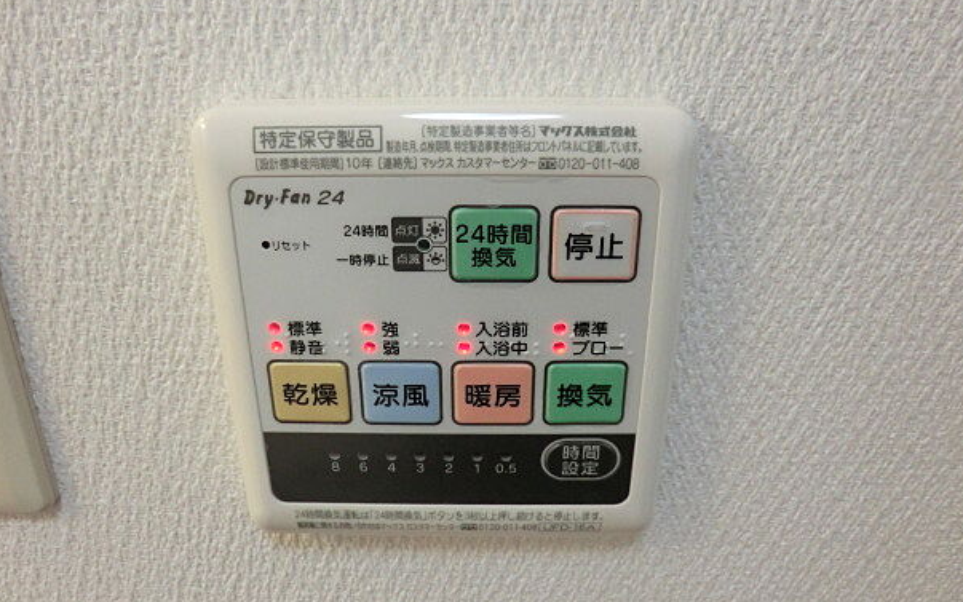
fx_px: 709
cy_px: 324
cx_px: 476
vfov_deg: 46.0
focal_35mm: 27
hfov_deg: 68.4
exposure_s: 1/60
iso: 320
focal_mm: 4.3
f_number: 3.2
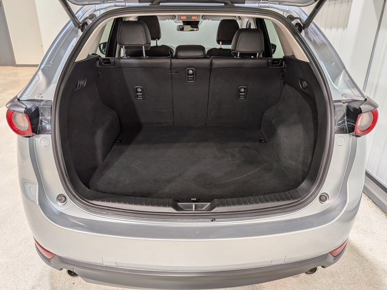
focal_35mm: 24
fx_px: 268
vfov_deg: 56.8
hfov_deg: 71.6
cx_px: 194
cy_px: 145
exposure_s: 1/160
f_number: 1.7
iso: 29
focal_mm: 4.53
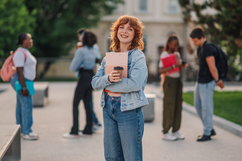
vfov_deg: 16.1
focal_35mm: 85
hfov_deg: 23.9
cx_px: 121
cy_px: 80
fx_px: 571
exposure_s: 1/250
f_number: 1.4
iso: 32
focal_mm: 85
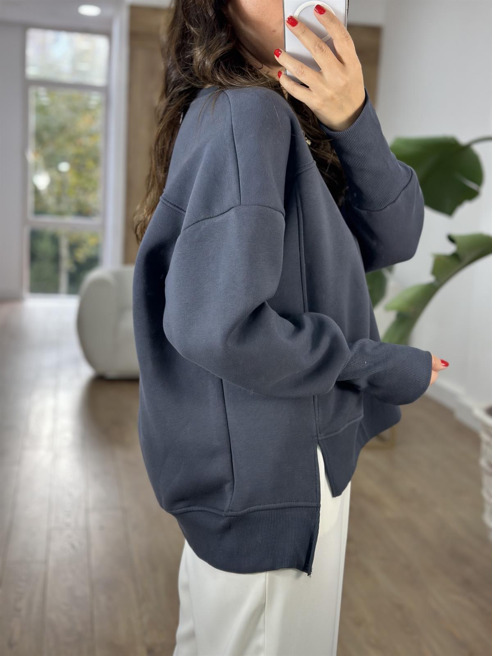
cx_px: 246
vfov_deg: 39.7
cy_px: 328
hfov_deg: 30.3
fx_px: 910
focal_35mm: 48
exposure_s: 1/100
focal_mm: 6.86
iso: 80
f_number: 1.78
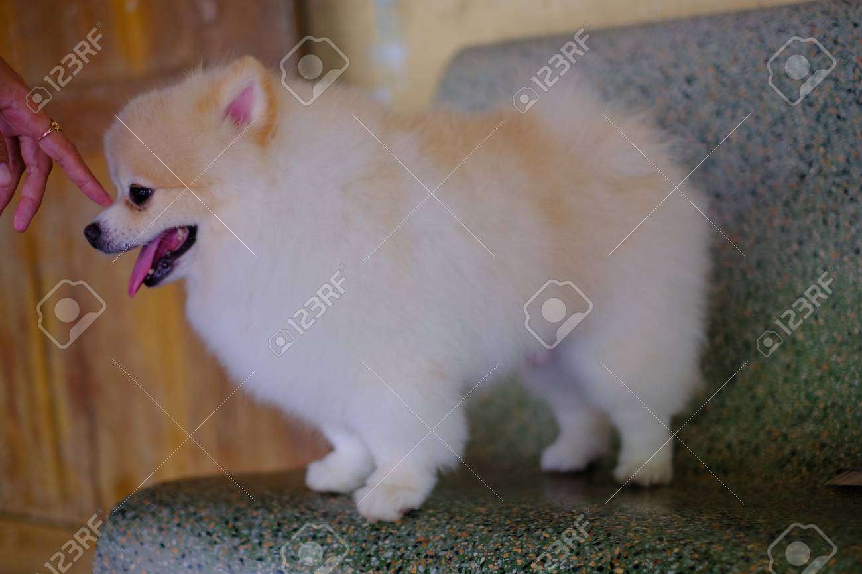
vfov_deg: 25.5
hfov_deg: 37.5
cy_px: 287
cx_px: 431
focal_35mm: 53
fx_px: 1269
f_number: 1.4
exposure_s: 1/150
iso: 200
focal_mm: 35
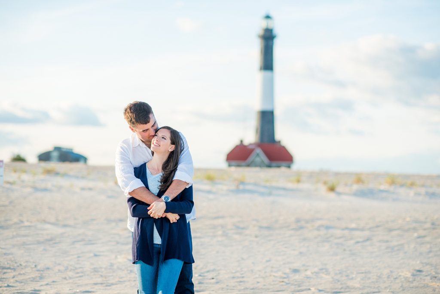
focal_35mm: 85
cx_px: 220
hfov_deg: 23.9
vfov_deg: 16.1
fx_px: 1039
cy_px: 147
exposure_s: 1/4000
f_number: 2.2
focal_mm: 85
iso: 160
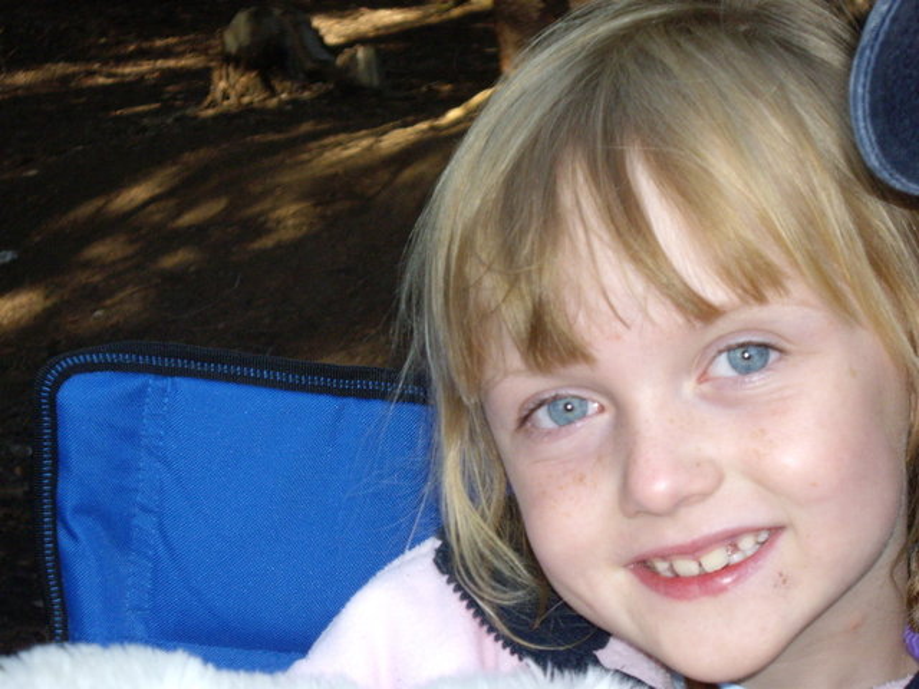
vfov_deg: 15.7
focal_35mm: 94
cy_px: 344
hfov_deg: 20.9
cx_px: 460
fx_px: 2496
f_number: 4.6
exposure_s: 1/100
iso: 200
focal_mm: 15.3
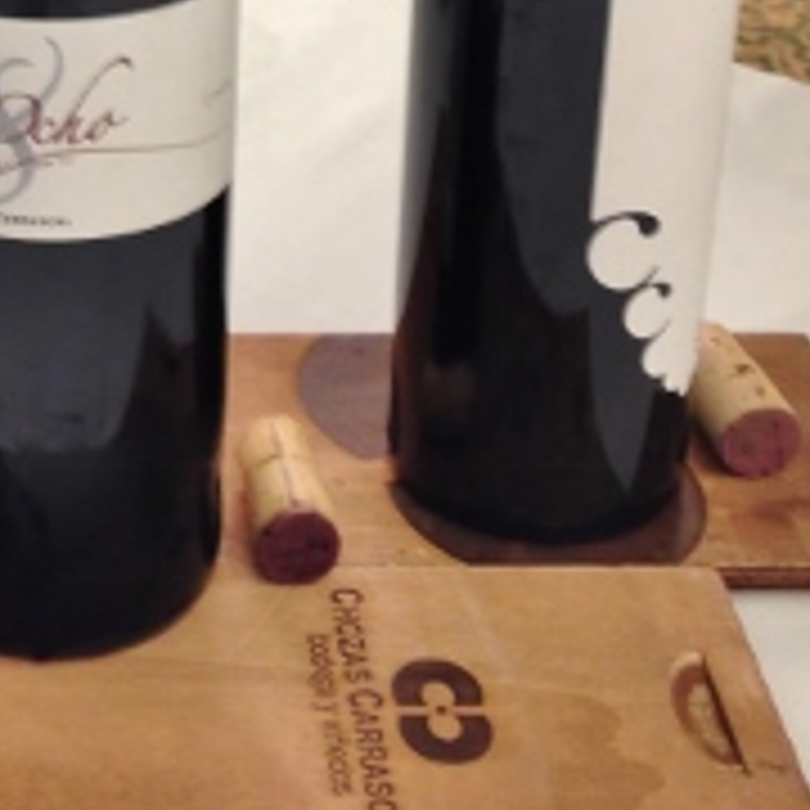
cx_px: 76
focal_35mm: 97
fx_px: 2568
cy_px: 40
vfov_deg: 17.6
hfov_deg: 17.6
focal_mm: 4.12
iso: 80
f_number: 2.4
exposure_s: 1/20
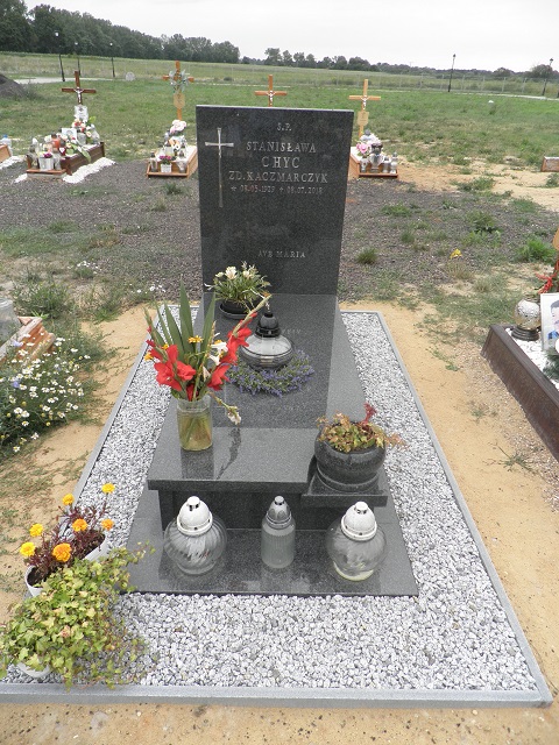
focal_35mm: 24
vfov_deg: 71.6
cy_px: 372
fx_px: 517
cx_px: 280
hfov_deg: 56.8
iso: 64
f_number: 3.3
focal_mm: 4.3
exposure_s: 1/200
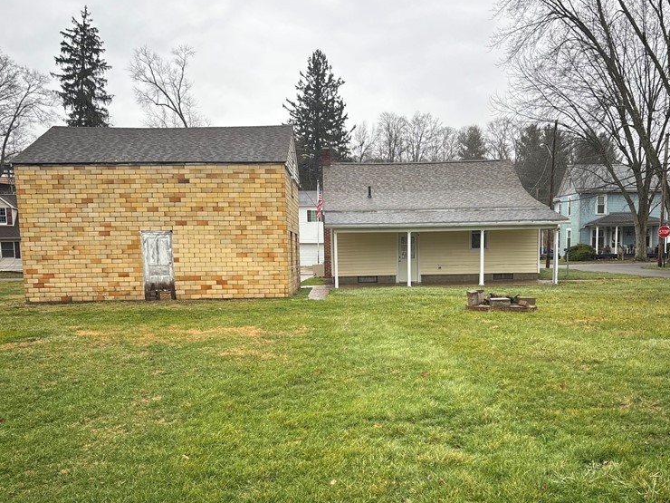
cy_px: 329
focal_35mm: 36
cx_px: 362
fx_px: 697
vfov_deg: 39.3
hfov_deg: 51.3
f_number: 1.6
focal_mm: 5.96
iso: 64
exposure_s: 1/121
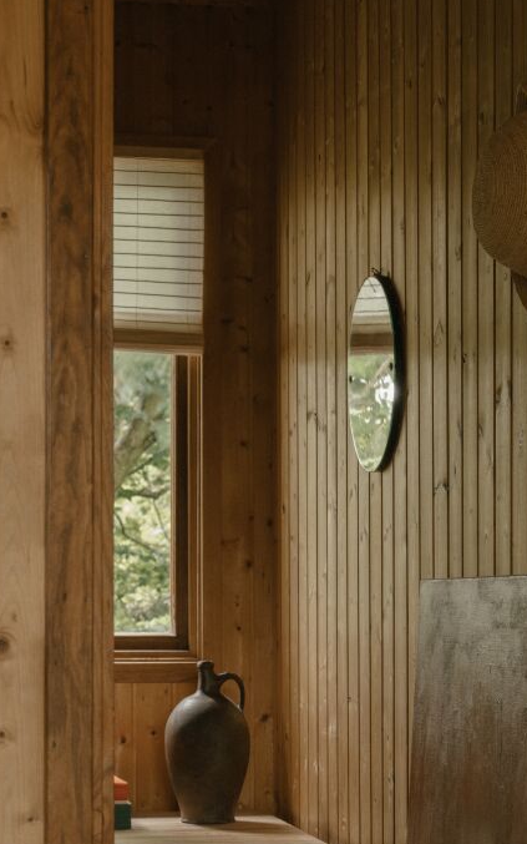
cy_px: 651
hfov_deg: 14.3
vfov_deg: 22.5
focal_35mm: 91
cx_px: 402
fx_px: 2092
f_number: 9
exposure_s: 1/2
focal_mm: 55
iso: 400
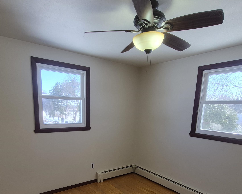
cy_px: 138
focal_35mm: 23
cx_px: 116
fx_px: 165
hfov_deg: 72.6
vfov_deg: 58.6
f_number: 2.2
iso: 50
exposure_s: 1/120
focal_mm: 1.74
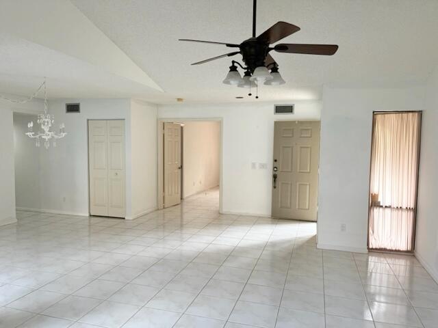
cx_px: 219
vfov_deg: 53.1
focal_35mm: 26
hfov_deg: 67.3
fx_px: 329
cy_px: 164
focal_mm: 5.1
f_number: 1.6
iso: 100
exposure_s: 1/121
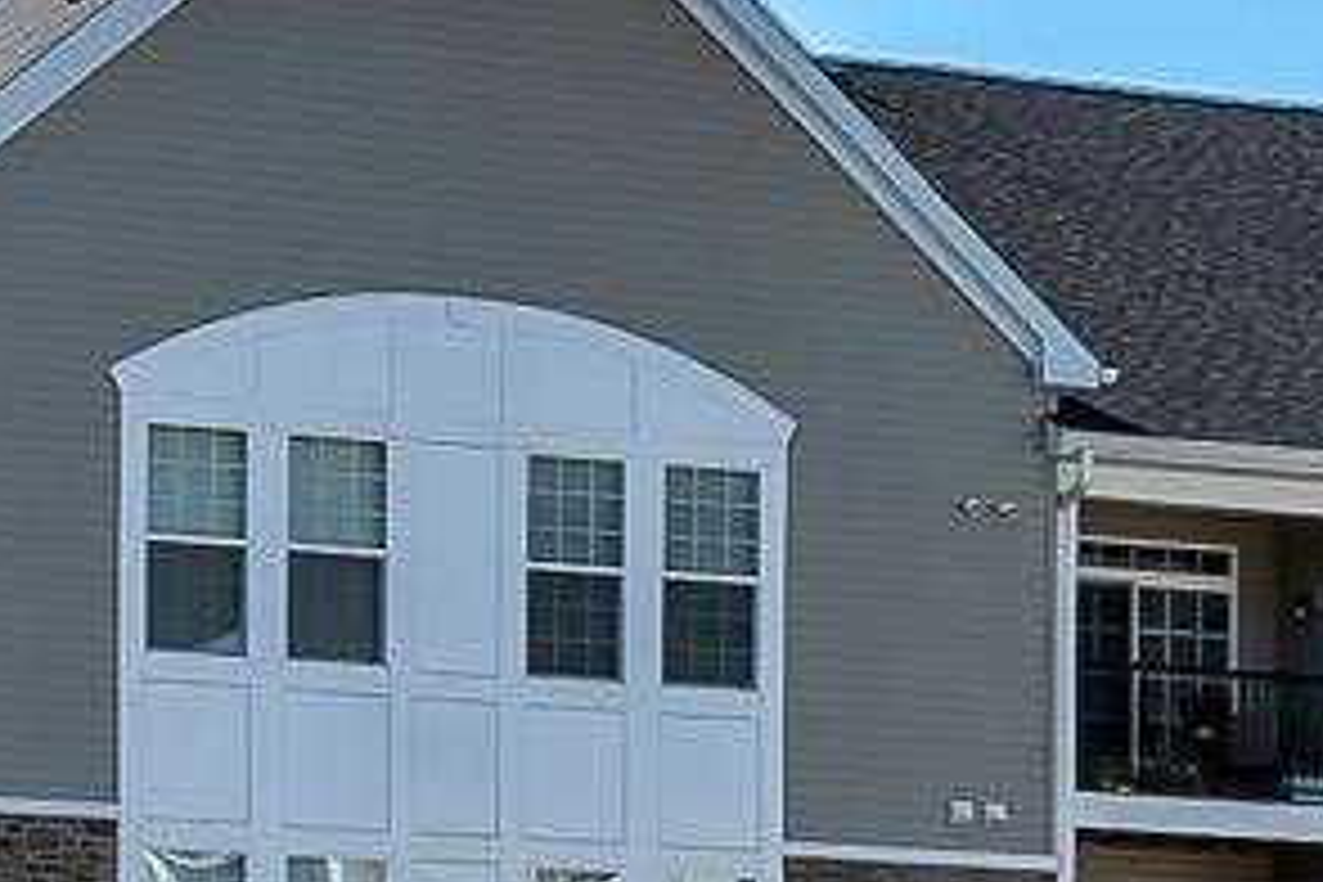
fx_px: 8966
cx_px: 770
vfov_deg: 5.5
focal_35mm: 244
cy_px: 1771
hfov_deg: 8.4
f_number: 16
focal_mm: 35
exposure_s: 1/320
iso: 320
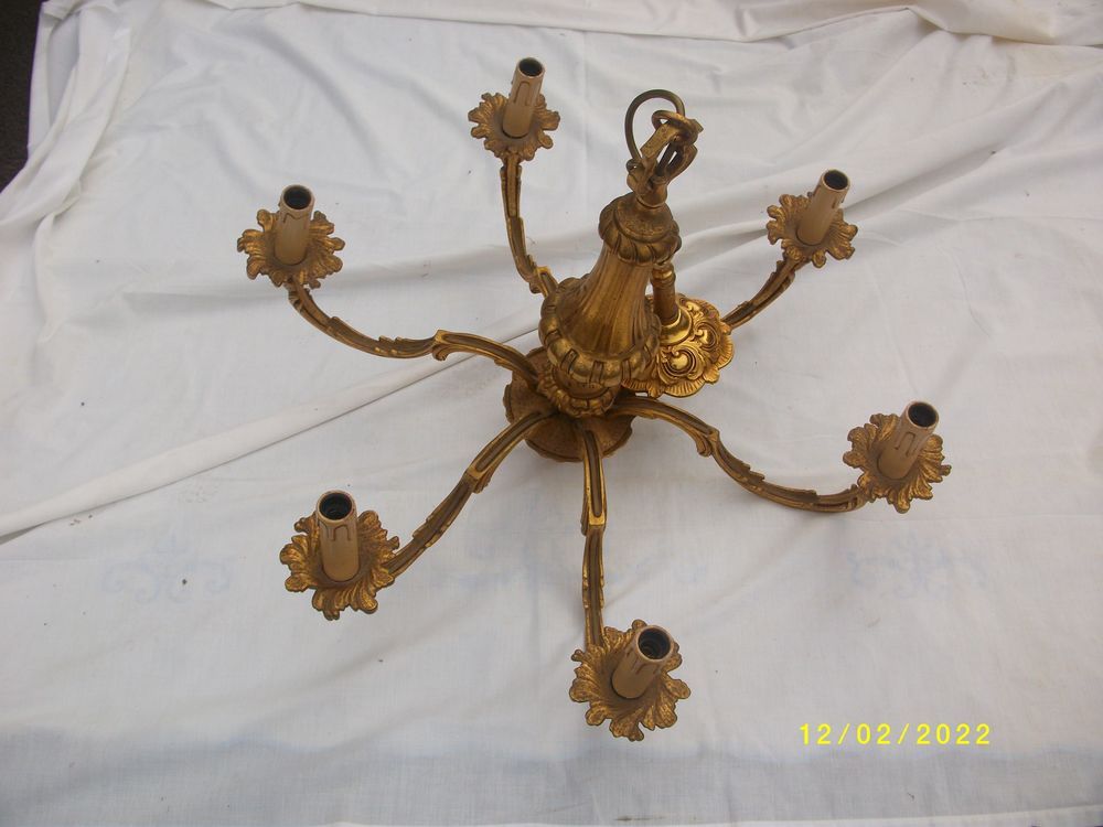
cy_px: 414
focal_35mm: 31
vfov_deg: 45.4
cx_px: 552
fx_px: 988
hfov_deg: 58.4
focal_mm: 5.7
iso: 80
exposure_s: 1/108
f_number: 8.8
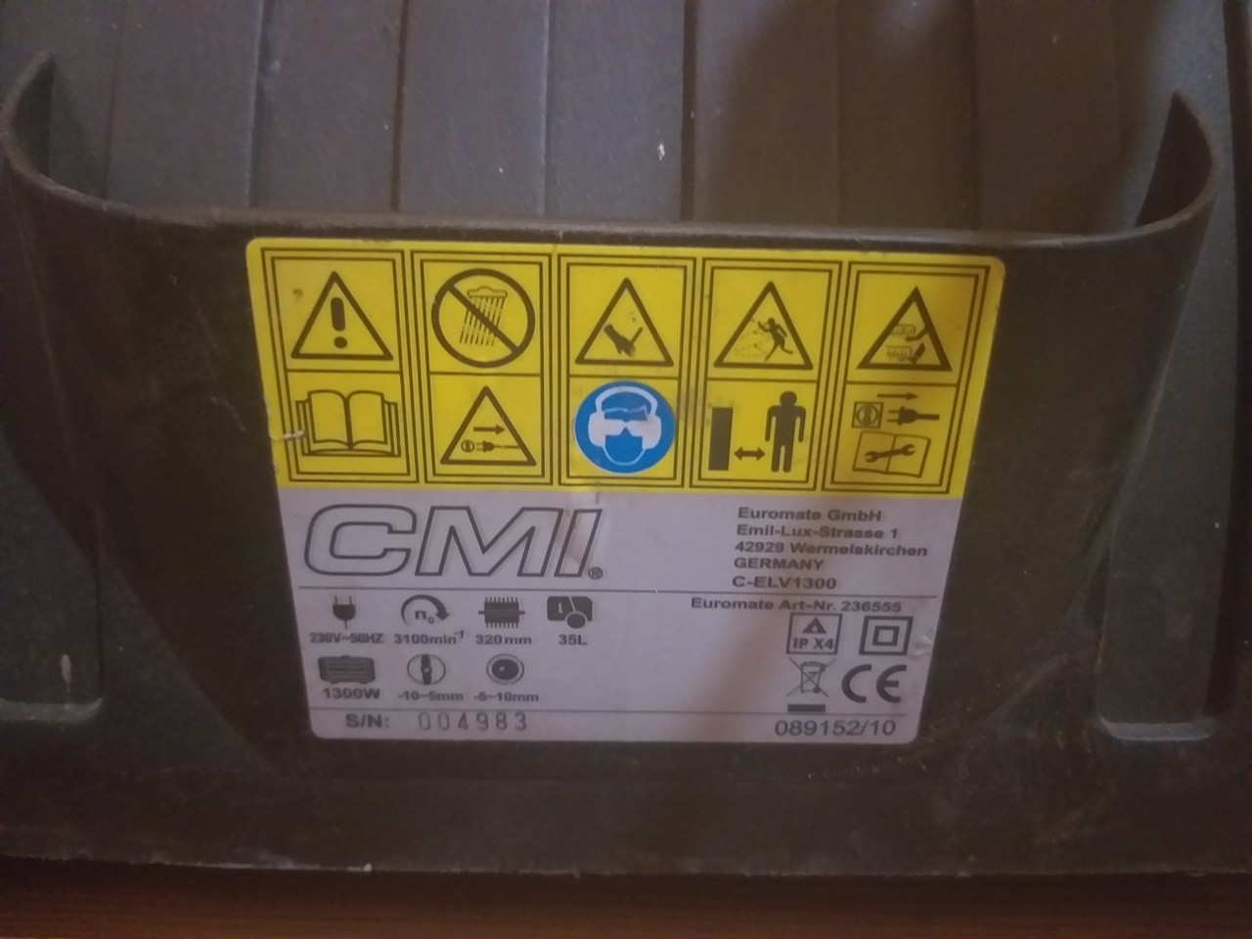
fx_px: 940
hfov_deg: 67.3
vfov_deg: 53.1
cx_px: 626
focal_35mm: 26
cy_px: 470
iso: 800
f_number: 1.7
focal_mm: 3.93
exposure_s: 1/10
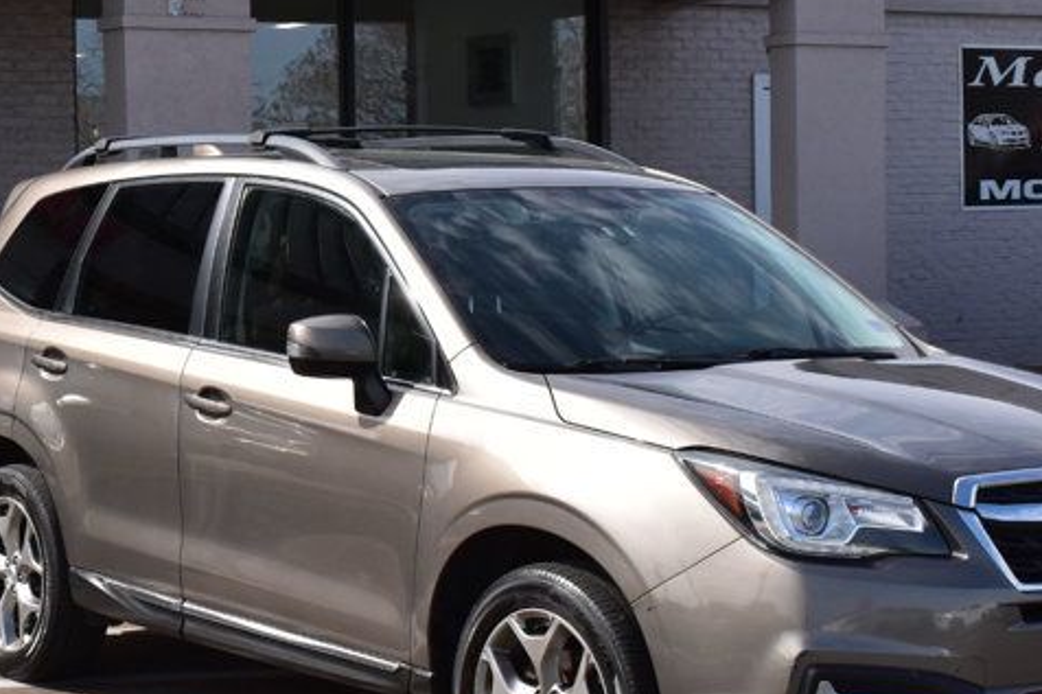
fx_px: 2519
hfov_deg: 22.8
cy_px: 306
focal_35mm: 87
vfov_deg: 15.7
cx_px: 101
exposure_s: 1/500
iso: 400
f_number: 11
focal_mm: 27
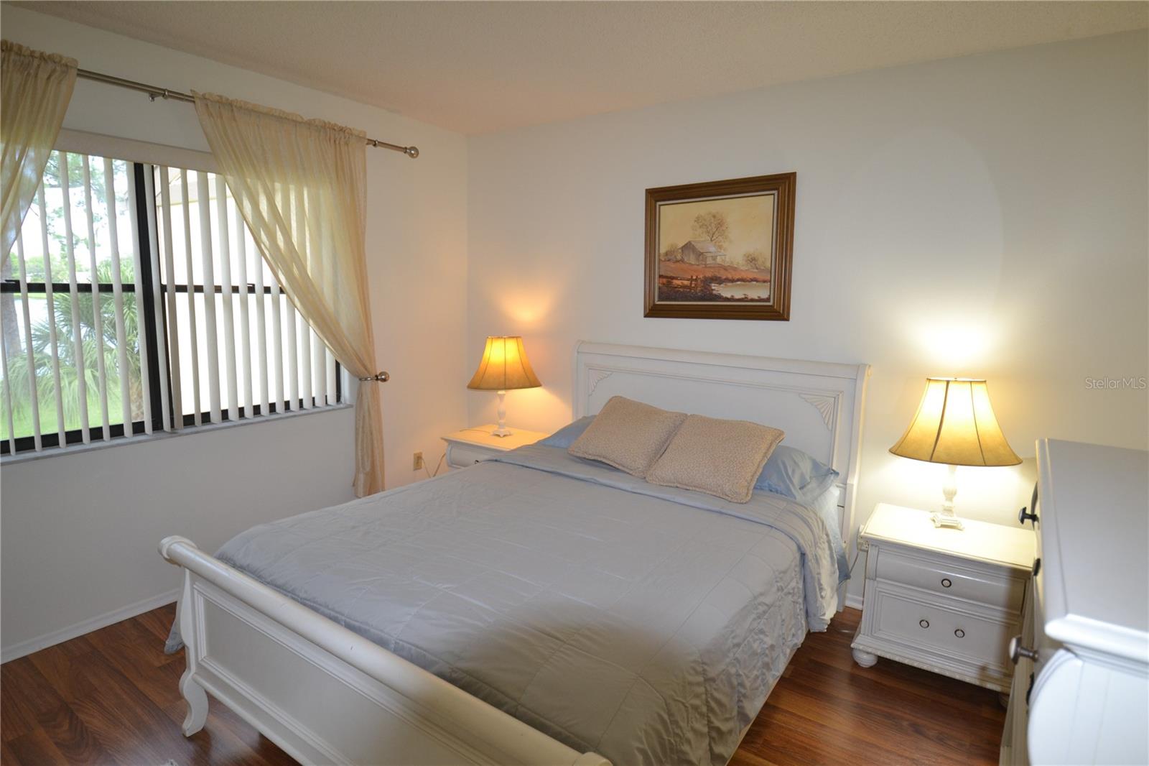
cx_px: 574
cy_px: 383
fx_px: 574
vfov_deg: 67.4
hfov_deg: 90.0
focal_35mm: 18
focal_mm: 12
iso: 500
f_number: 3.8
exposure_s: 1/60
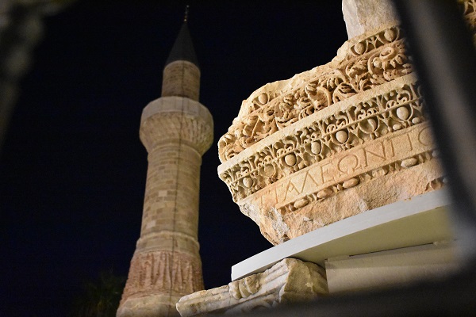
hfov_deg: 49.6
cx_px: 238
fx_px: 516
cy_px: 158
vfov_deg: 34.2
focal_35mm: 39
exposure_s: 1/40
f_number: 3.8
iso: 12800
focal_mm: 26
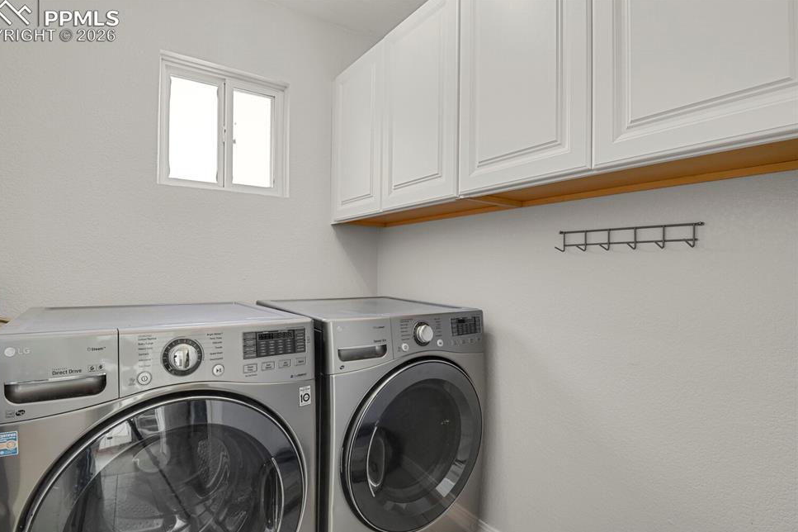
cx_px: 376
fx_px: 399
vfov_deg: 67.3
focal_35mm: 18
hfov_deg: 89.9
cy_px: 278
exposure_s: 1/20
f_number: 8
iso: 5600
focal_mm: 17
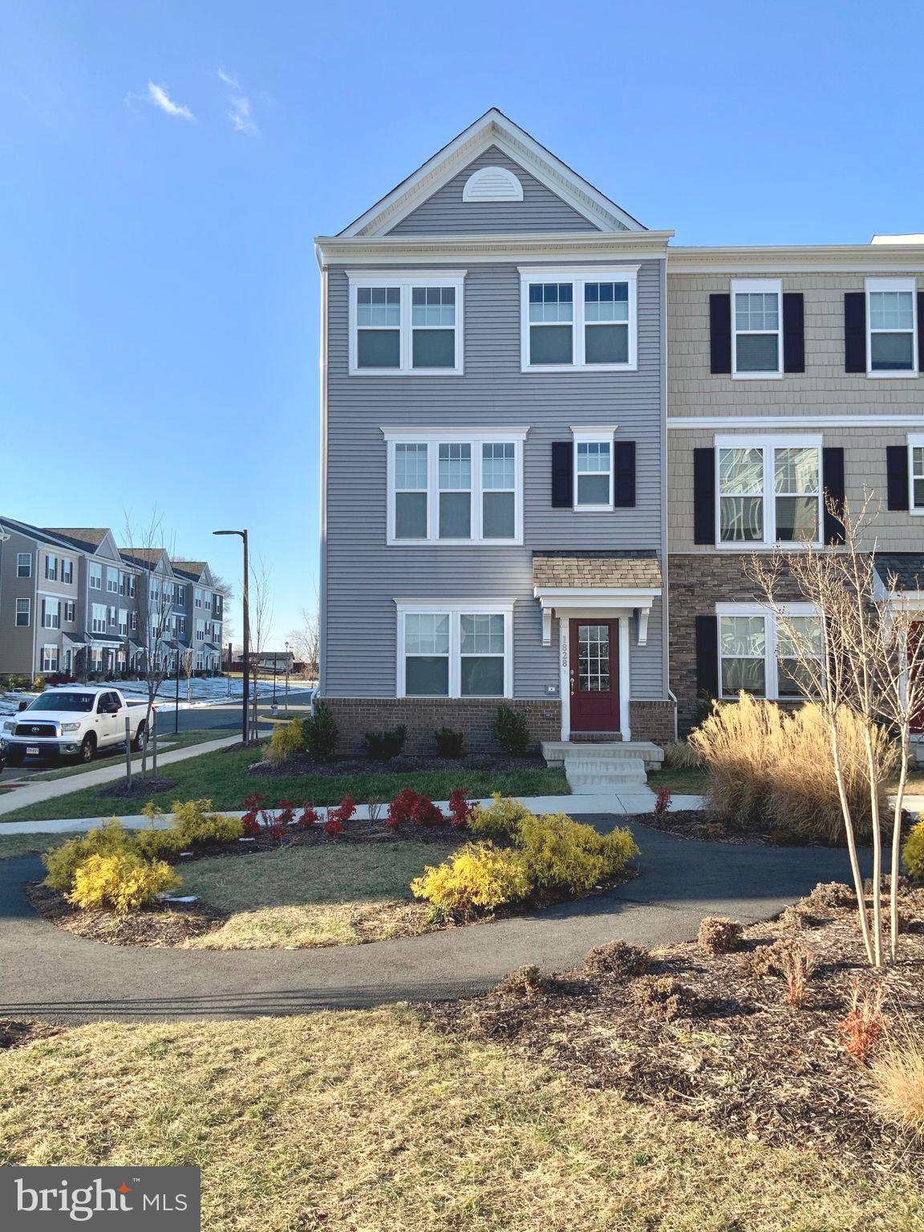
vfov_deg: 61.7
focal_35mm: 29
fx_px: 1032
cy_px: 616
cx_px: 462
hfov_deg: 48.2
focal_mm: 3
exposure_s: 1/842
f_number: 1.8
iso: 16
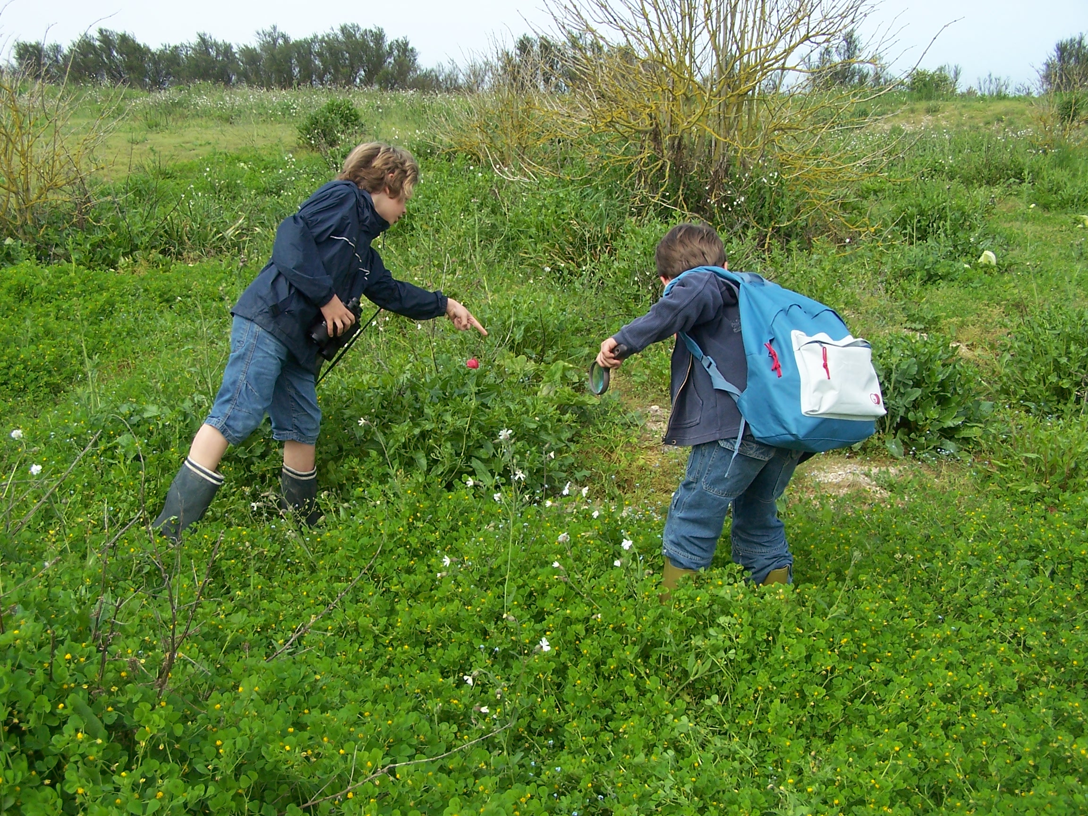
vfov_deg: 37.7
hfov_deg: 49.0
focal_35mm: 38
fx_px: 1194
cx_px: 544
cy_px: 408
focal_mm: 6.3
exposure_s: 1/350
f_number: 4
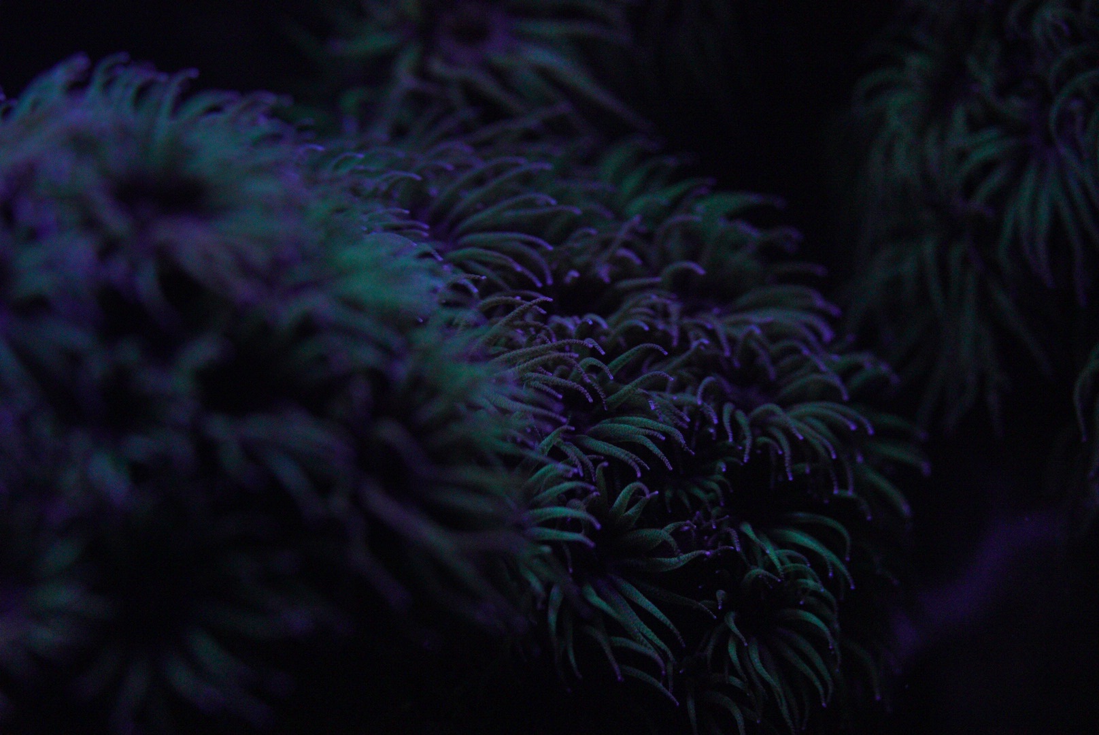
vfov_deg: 10.2
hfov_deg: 15.2
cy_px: 368
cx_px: 550
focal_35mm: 135
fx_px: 4124
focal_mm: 90
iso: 4000
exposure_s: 1/161
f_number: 4
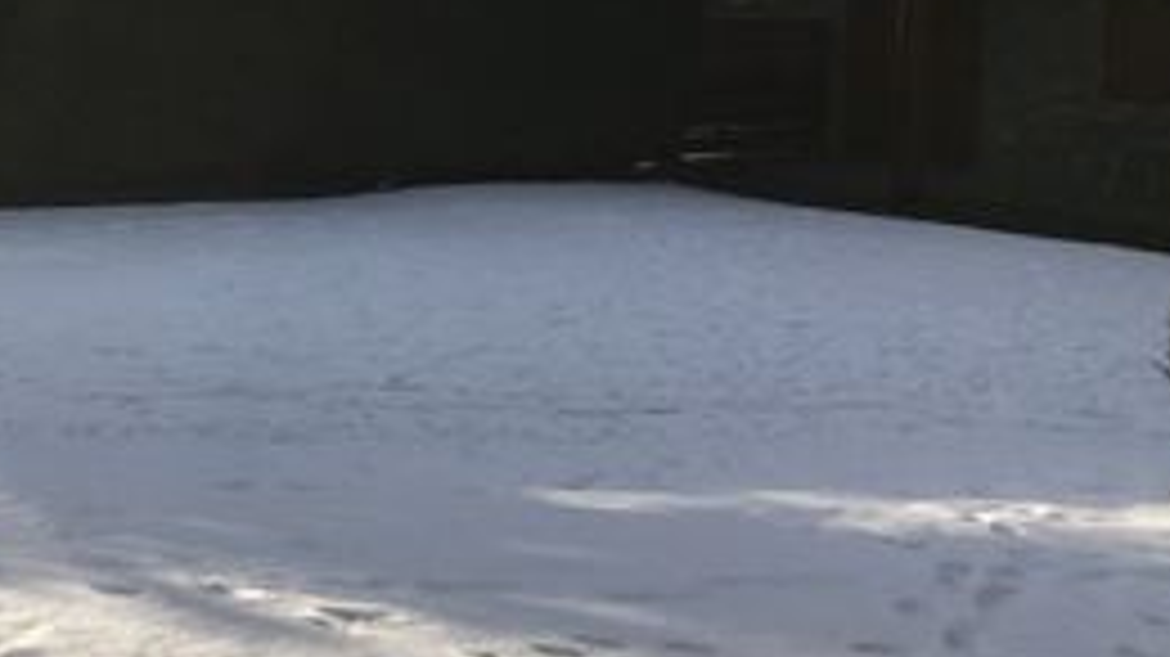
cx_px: 72
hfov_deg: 27.7
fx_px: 2264
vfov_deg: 16.2
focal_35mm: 73
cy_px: 22
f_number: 2.2
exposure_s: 1/1972
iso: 25
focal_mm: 4.15
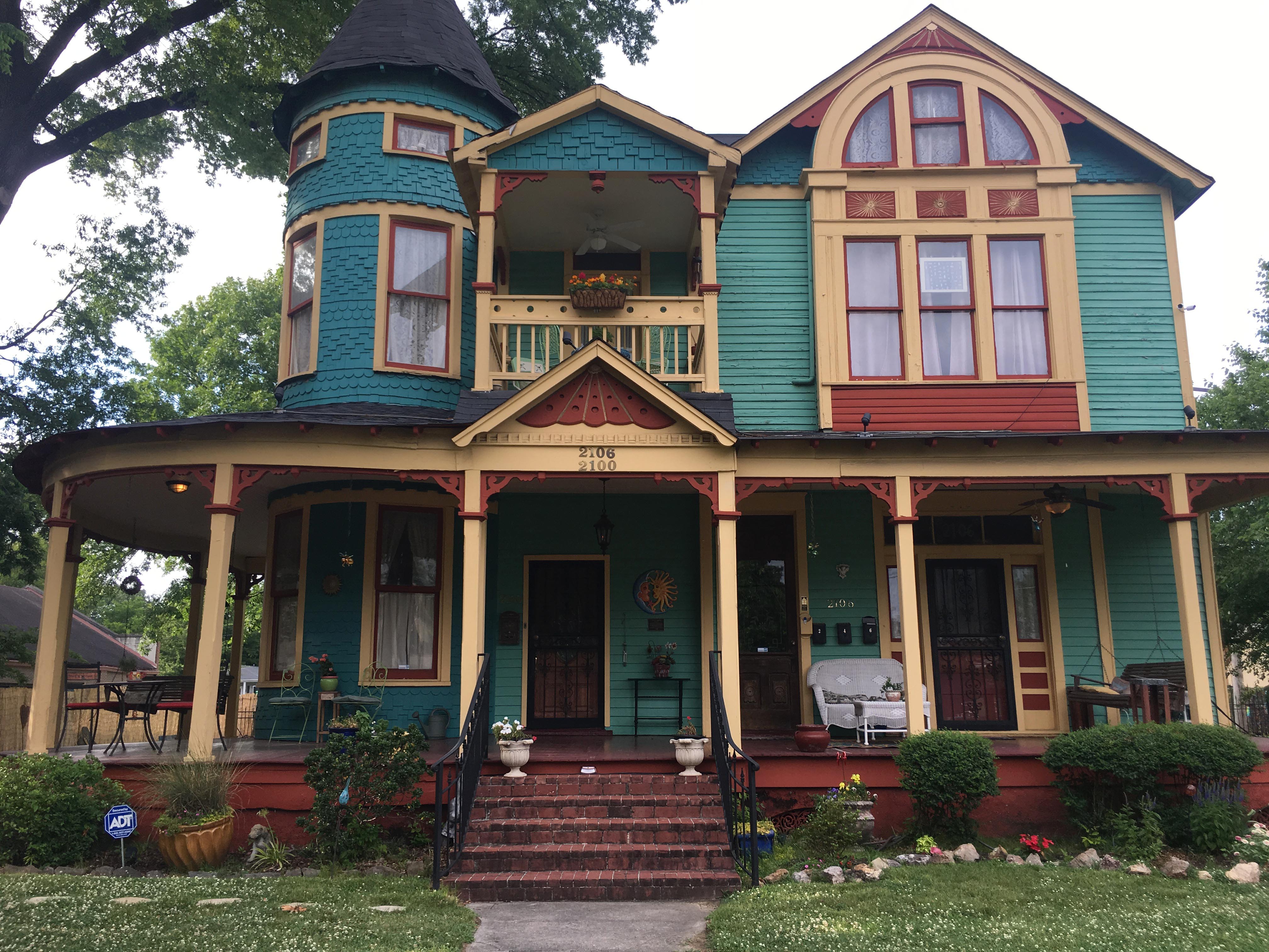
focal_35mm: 29
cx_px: 634
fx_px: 1063
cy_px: 476
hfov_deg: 61.7
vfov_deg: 48.2
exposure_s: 1/286
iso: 25
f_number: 2.2
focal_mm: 4.15
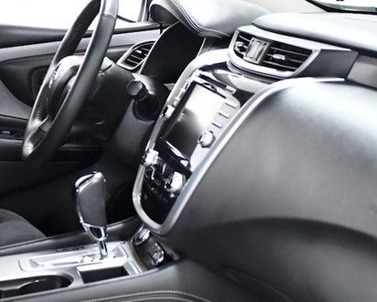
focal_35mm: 84
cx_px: 7
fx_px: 938
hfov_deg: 22.0
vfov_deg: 18.2
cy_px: 91
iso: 2500
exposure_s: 1/250
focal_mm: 24
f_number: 3.5
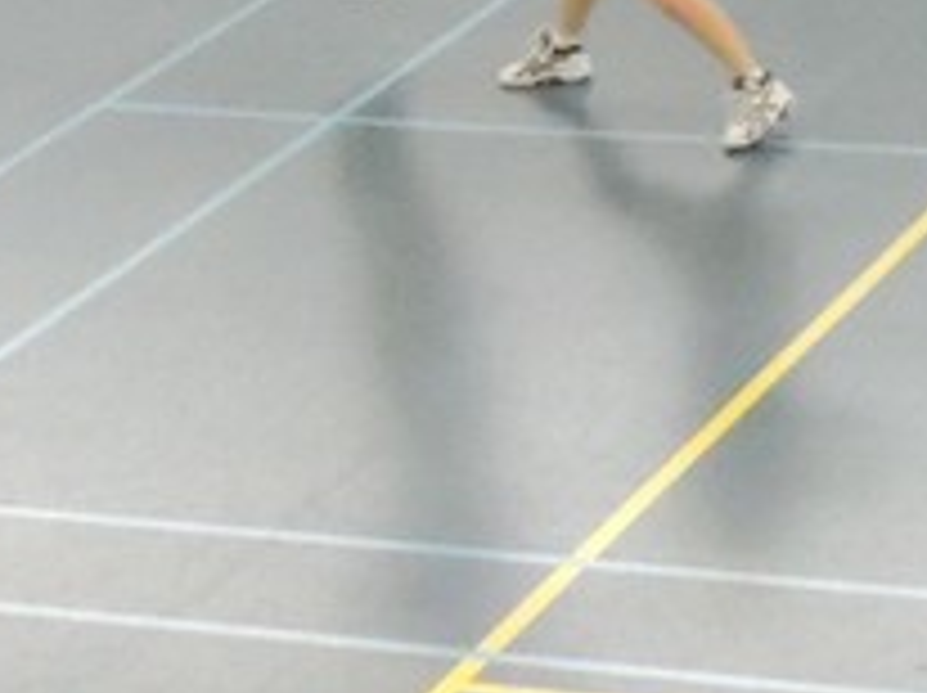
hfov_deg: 11.2
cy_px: -734
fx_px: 4654
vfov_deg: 8.1
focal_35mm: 174
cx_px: 1022
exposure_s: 1/100
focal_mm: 6.2
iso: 3200
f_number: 6.4
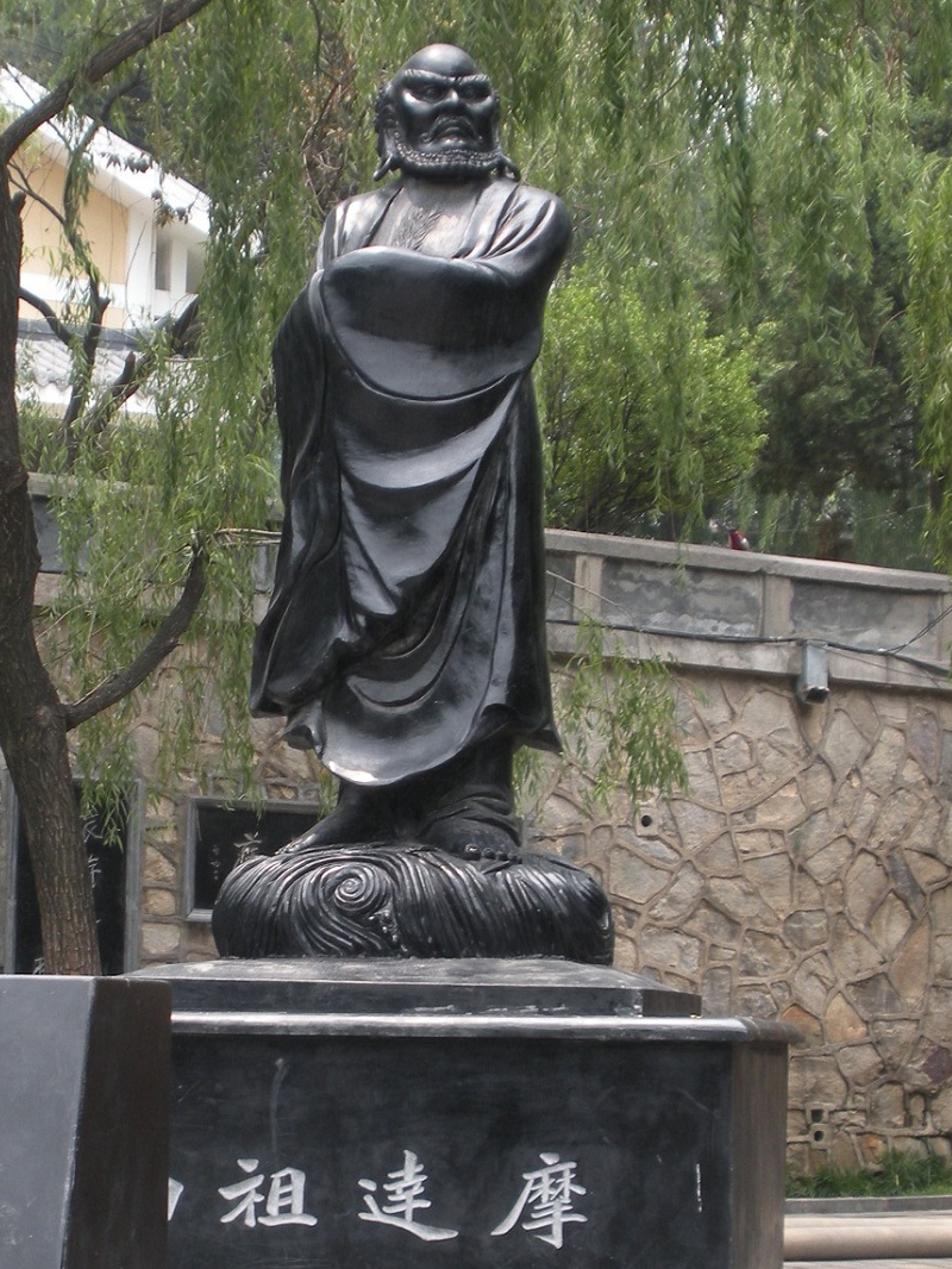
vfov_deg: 25.1
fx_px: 2822
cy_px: 898
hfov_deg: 19.0
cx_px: 190
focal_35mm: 77
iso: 64
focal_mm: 7.7
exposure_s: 1/93.8
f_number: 4
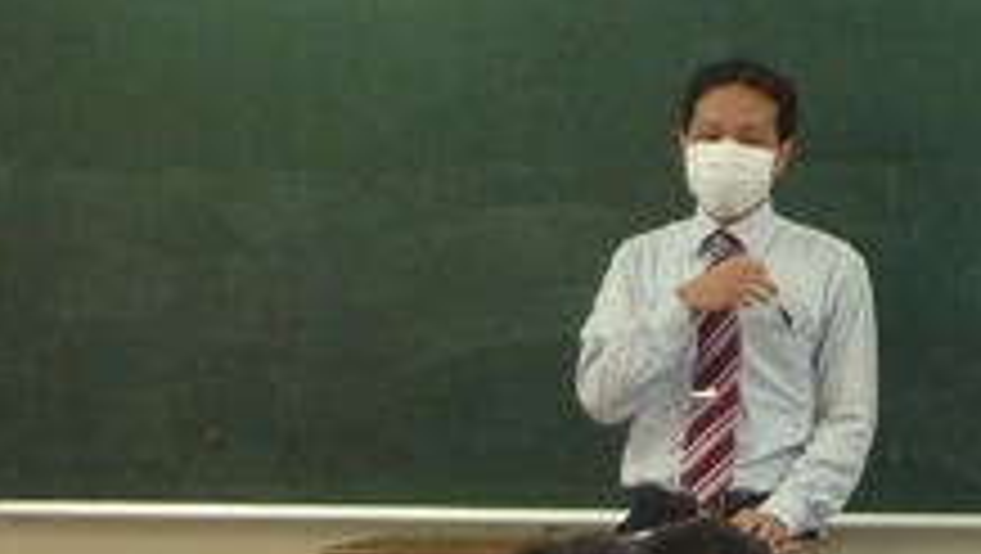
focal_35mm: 190
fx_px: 4946
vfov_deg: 6.4
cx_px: 630
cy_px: 599
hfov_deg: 11.3
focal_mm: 9.7
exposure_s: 1/30
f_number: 3.9
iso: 320
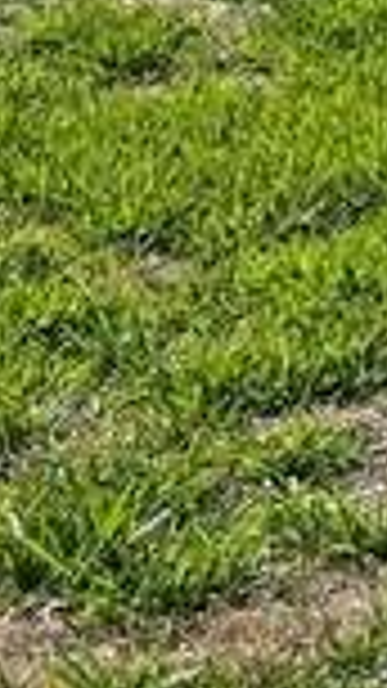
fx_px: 3450
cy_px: -526
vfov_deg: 10.7
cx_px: 1701
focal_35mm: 189
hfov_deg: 5.4
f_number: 1.6
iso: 32
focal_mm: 5.1
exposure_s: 1/4717
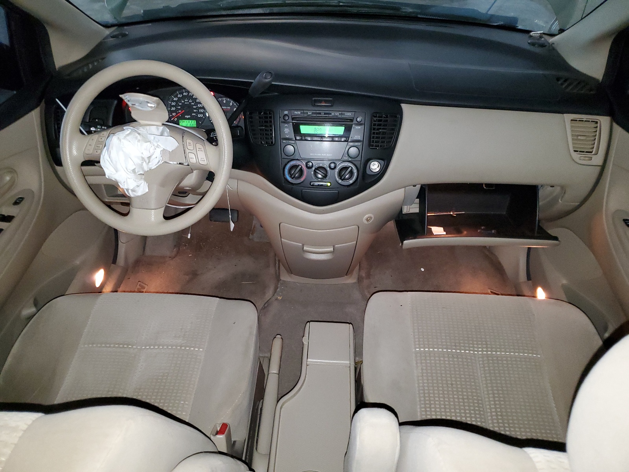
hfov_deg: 67.3
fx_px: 472
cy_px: 236
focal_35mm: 26
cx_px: 314
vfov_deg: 53.1
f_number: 1.5
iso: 461
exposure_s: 1/15
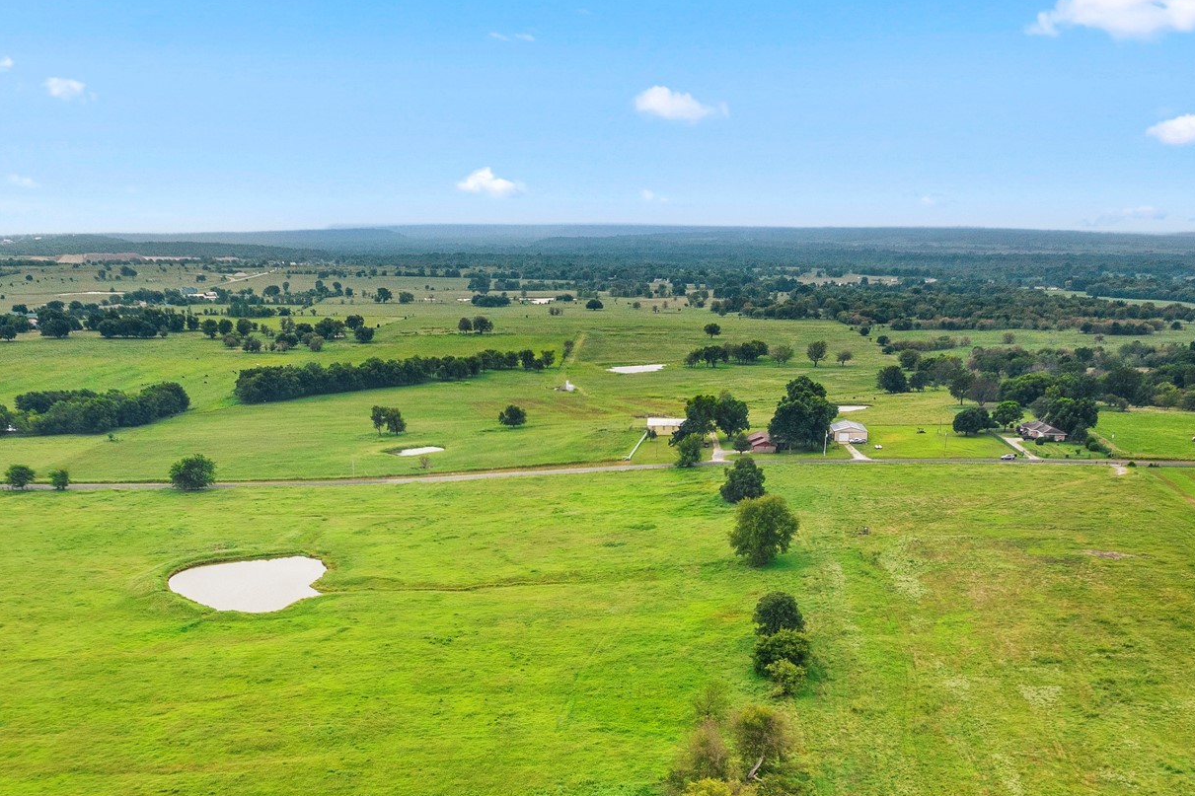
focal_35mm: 37
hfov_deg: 51.8
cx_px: 529
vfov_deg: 35.1
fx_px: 1228
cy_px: 600
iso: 100
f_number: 2.8
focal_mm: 8.38
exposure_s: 1/1000
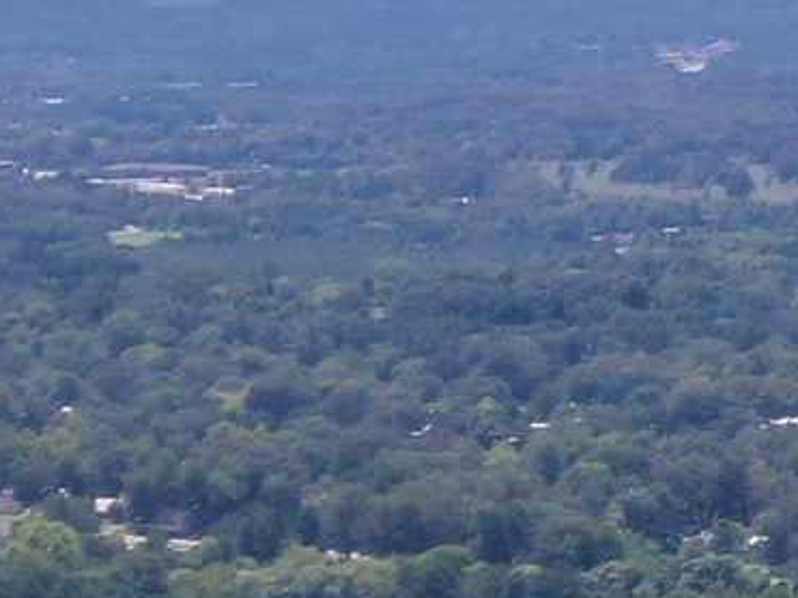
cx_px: -1673
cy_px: 1342
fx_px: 5139
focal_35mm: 223
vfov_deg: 6.4
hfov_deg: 7.6
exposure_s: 1/500
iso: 100
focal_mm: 10.26
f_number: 6.3
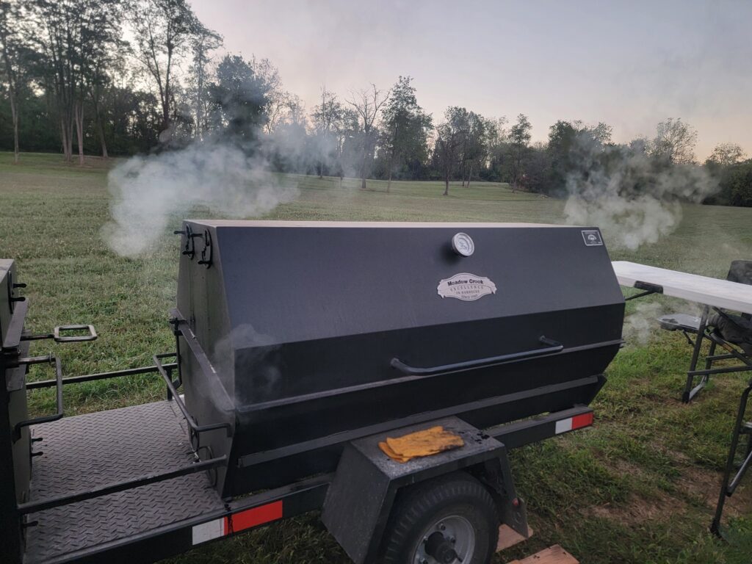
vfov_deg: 56.8
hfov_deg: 71.6
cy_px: 282
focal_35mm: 24
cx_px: 376
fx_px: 521
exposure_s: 1/60
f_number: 1.8
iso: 200
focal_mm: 6.7
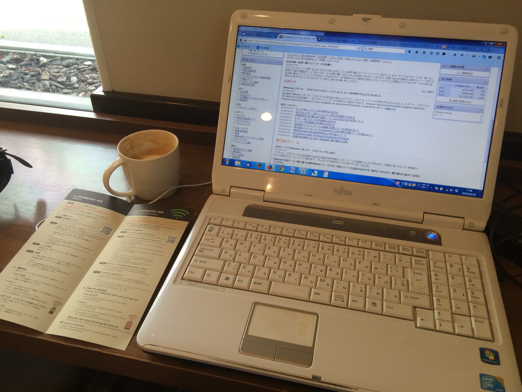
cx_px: 261
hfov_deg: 61.7
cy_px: 196
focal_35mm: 29
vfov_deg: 48.2
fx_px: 437
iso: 40
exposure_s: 1/40
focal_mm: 4.15
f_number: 2.2
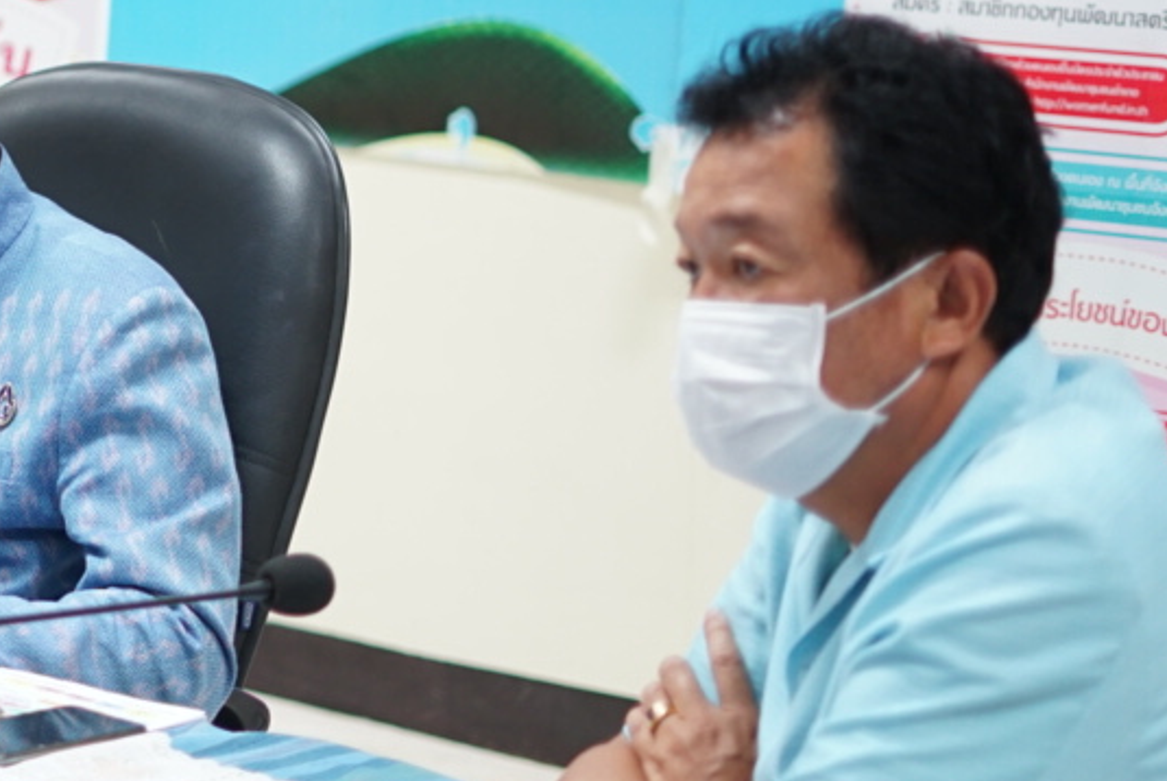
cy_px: 20
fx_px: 4900
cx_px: -569
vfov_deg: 9.1
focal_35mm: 151
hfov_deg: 12.9
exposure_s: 1/80
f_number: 1.8
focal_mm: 50
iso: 400
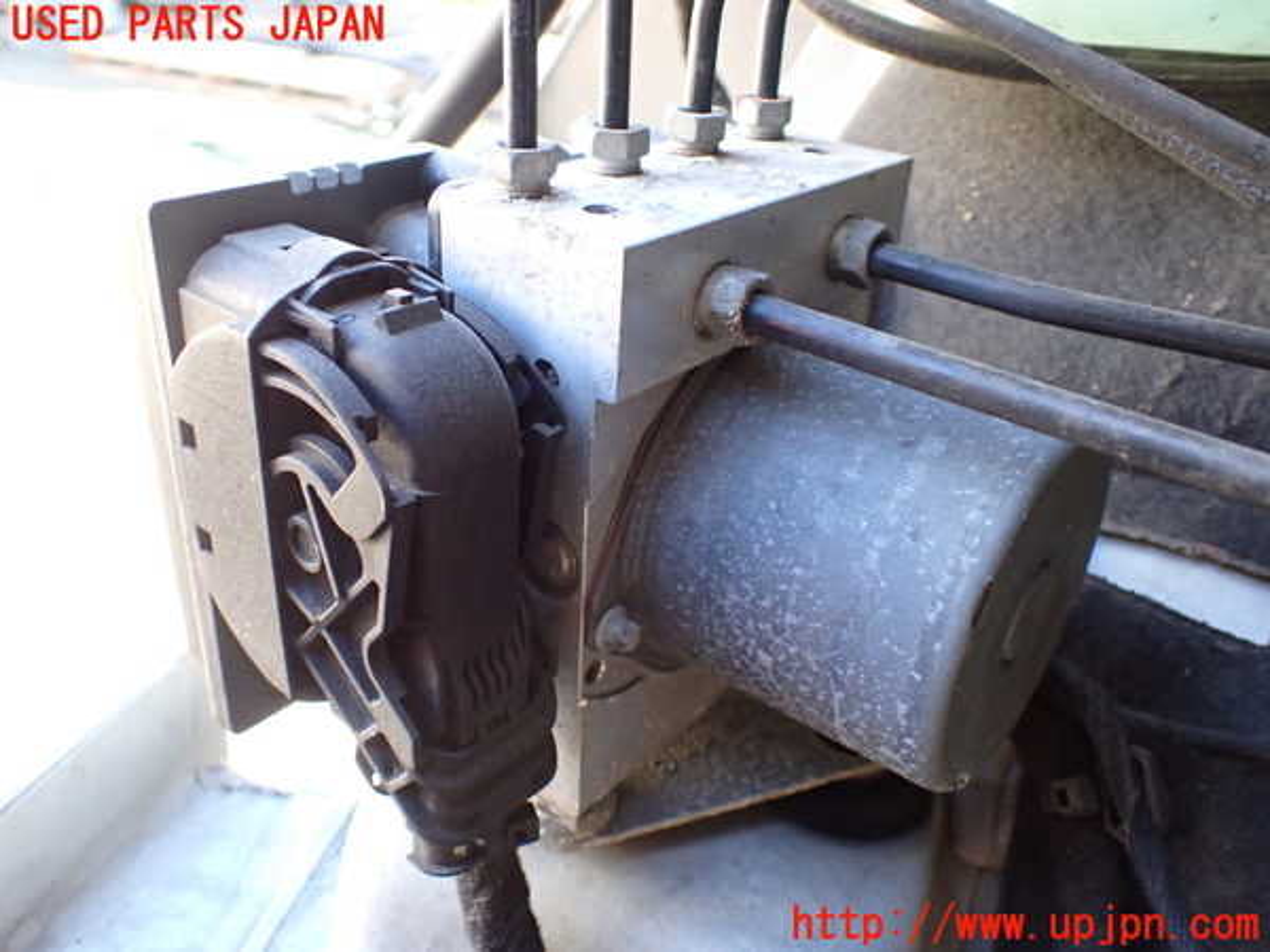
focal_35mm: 30
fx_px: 1101
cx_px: 635
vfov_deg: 46.8
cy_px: 476
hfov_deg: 60.0
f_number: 2.3
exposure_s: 1/125
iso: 500
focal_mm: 5.4
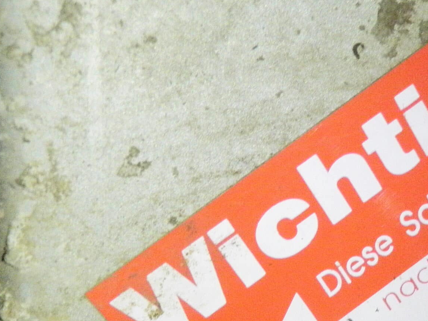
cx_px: 393
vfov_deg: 18.0
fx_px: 989
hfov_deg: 23.7
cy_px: 314
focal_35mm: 80
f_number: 4.1
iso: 800
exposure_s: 1/50
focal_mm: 6.53
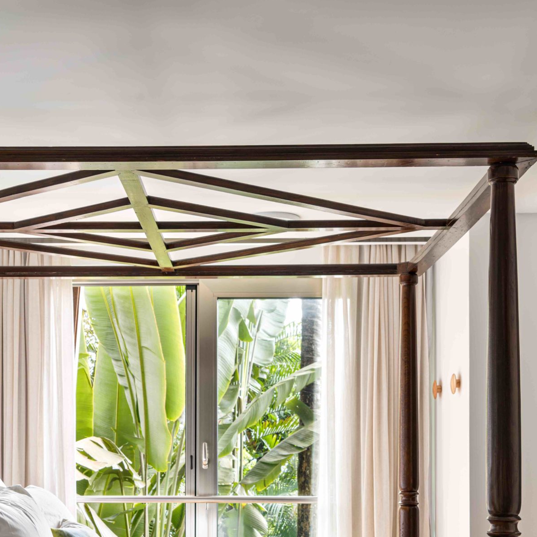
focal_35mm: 57
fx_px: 1000
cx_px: 229
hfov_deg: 30.0
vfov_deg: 29.3
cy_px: 438
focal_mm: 39
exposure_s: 1/2
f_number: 10
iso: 200
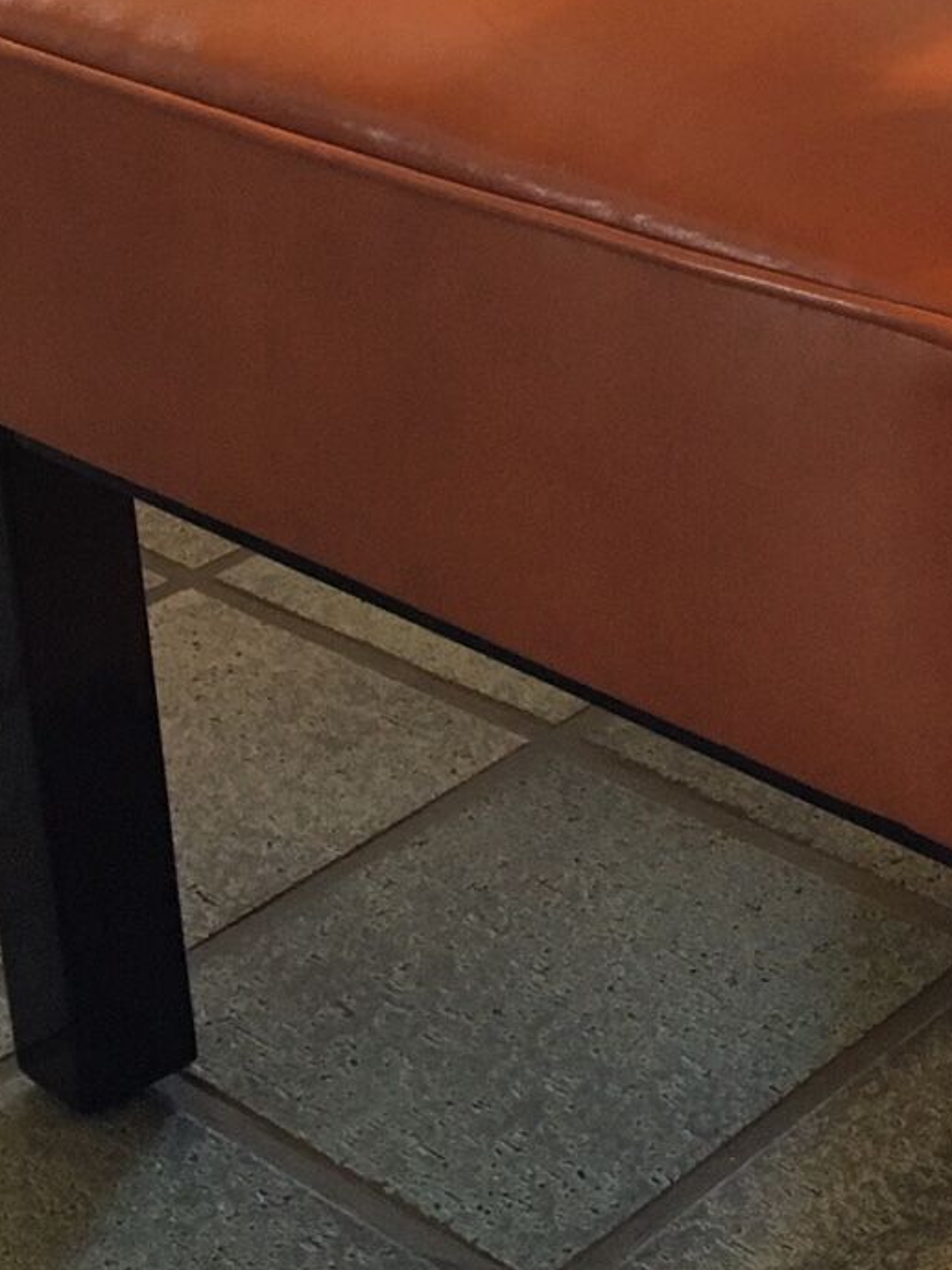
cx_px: 924
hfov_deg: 17.0
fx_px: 3117
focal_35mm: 85
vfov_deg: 22.4
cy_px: 94
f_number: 2.2
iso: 200
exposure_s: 1/33
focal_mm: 4.15
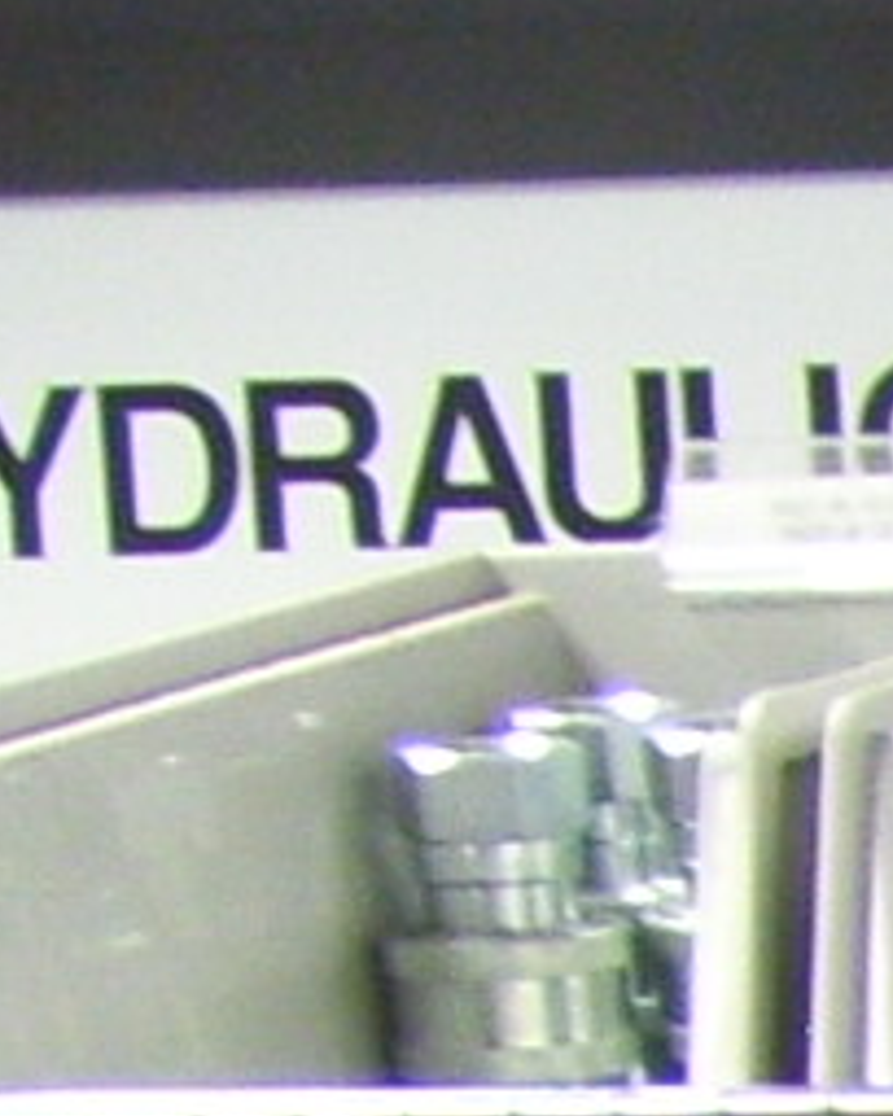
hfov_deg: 4.2
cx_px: 4658
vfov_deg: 5.7
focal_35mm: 317
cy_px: 3177
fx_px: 10473
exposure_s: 1/10
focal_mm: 6
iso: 160
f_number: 2.7
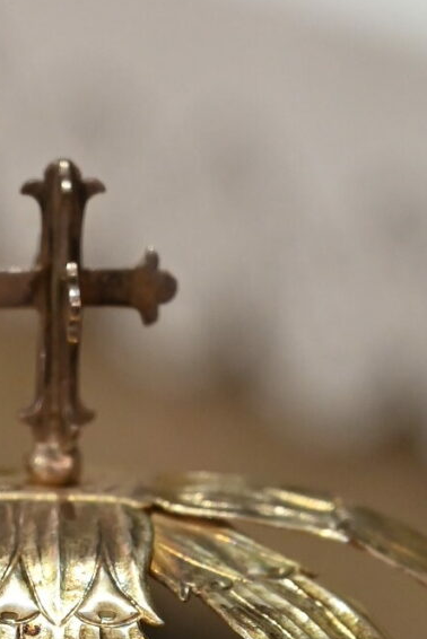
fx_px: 5384
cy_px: 1032
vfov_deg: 6.7
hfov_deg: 4.5
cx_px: -72
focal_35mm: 303
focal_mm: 67
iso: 1800
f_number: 4
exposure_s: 1/80
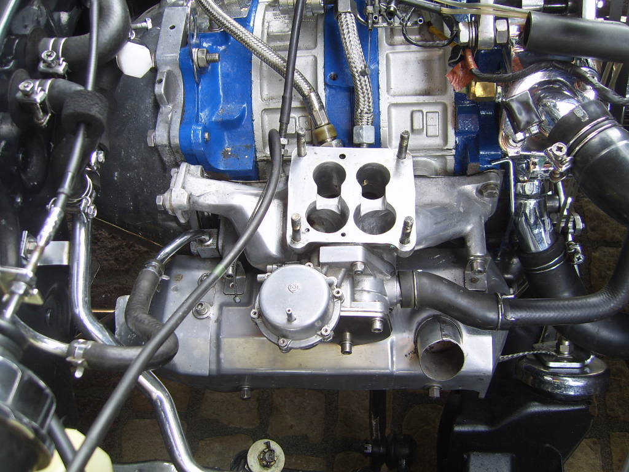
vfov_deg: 37.7
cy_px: 236
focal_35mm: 38
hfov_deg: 49.0
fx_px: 690
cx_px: 314
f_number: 2.8
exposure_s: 1/60
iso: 50
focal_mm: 7.8
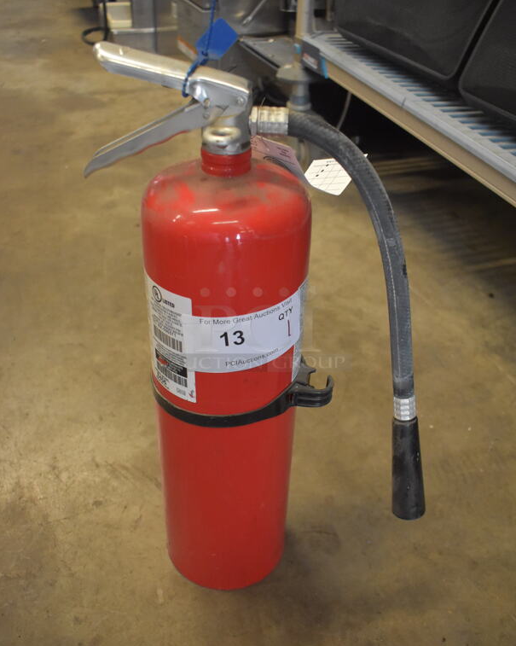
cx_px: 258
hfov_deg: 43.3
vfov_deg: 52.9
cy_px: 327
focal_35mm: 34
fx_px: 649
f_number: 3.8
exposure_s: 1/125
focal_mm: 20
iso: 2500
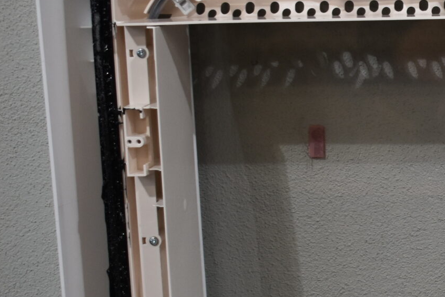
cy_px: 236
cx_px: 567
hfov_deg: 17.6
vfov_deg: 12.5
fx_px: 1347
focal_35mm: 109
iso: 450
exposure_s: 1/250
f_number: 4
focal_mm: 24
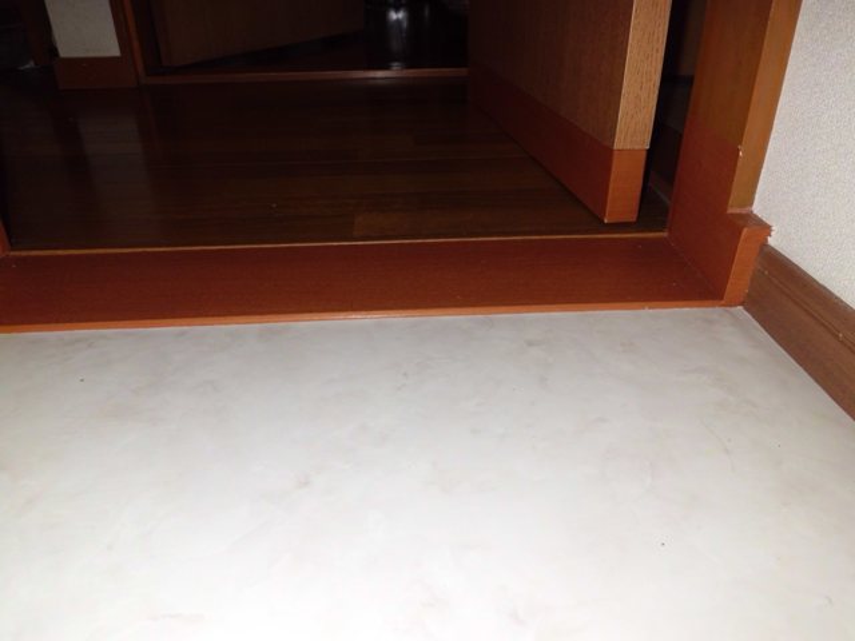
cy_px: 320
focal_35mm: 26
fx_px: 642
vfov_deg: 53.1
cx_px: 428
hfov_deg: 67.3
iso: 64
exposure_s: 1/60
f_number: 2.8
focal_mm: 4.7
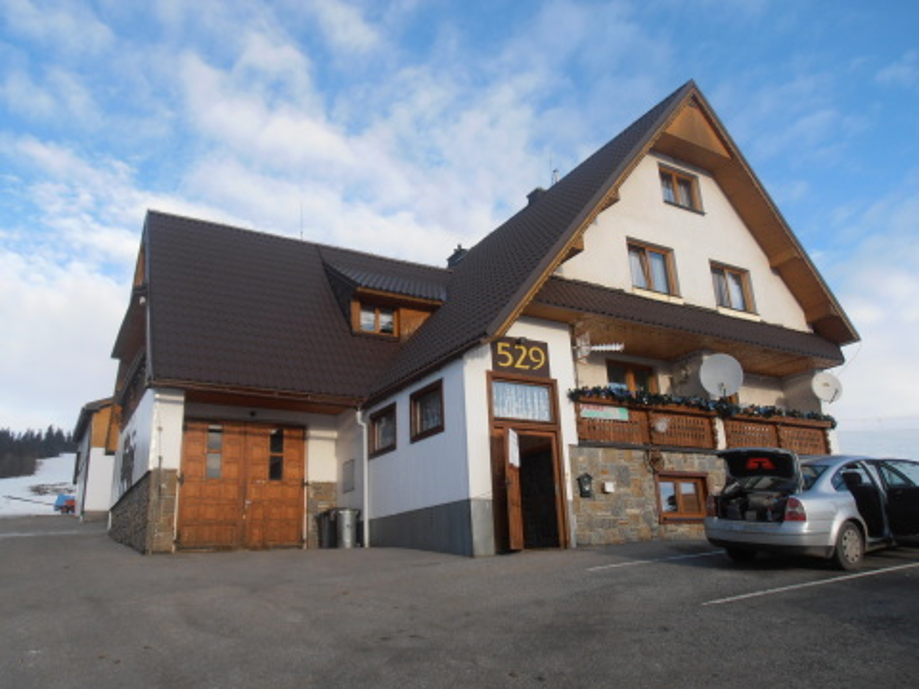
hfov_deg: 60.0
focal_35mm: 30
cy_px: 344
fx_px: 796
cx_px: 460
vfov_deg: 46.8
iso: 80
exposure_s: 1/400
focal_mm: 5.25
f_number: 3.5
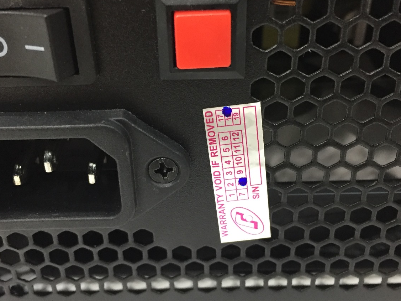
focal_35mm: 42
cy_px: 151
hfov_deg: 44.8
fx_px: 486
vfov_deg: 34.3
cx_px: 197
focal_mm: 4.15
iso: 250
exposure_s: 1/24
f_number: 2.2
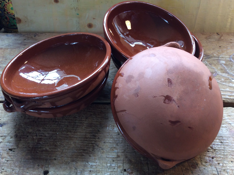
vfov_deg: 44.1
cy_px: 88
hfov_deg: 56.9
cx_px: 117
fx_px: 216
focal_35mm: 32
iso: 50
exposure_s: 1/25
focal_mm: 3.3
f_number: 2.4
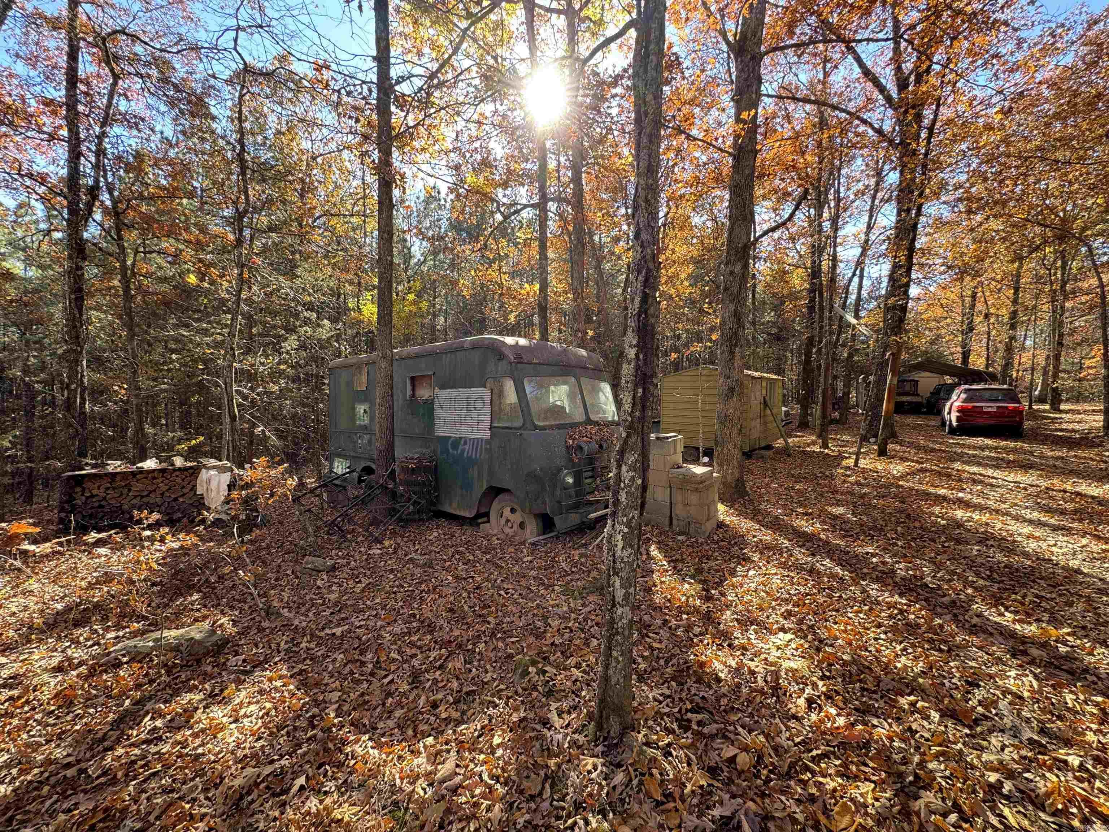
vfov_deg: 85.7
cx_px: 554
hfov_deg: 102.1
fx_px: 449
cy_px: 416
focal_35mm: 14
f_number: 2.2
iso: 80
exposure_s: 1/99
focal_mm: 2.22
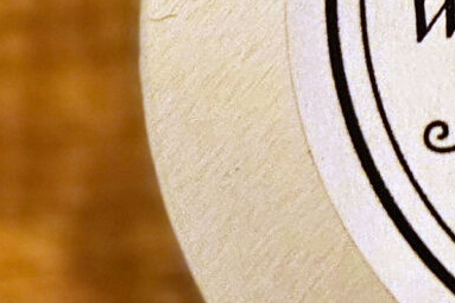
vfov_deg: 8.6
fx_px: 2021
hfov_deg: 10.4
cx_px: 1215
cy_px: 156
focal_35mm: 160
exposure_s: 1/40
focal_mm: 5.4
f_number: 1.8
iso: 500
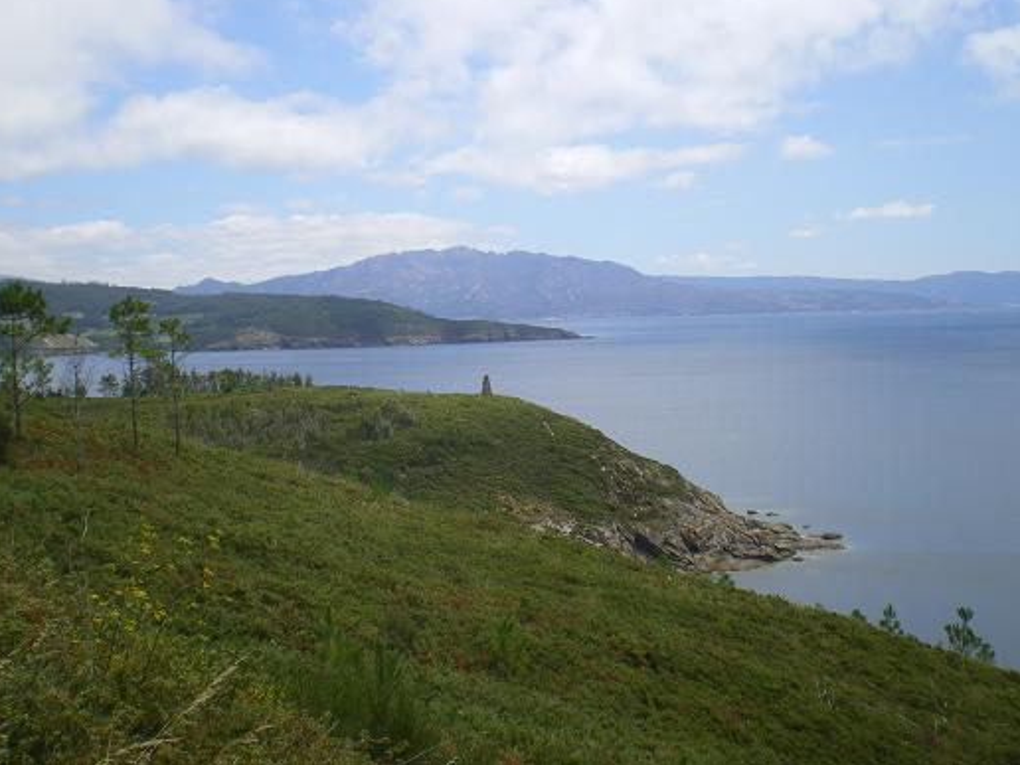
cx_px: 504
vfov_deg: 32.2
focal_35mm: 45
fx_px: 1326
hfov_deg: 42.1
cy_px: 378
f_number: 4.9
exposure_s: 1/400
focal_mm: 7.4
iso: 64
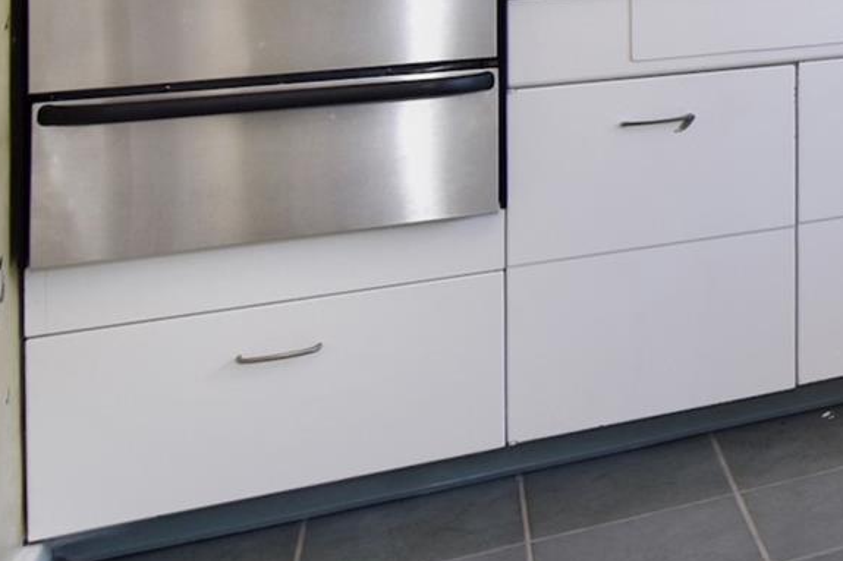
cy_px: -130
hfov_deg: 22.9
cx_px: 1438
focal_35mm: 59
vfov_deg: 21.3
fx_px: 1376
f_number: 8
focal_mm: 11
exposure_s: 1/50
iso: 640
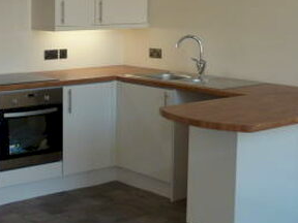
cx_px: 41
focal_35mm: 73
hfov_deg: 26.0
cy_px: 71
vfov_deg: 20.1
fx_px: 628
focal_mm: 5
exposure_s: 1/30
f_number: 3.4
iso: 125
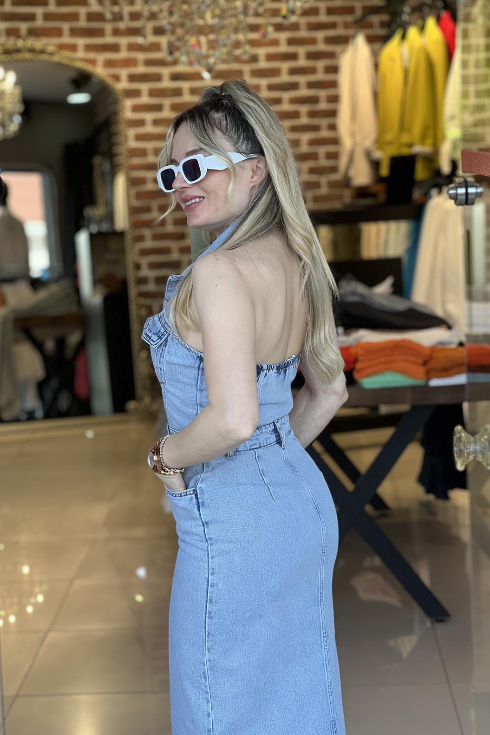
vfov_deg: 25.1
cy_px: 368
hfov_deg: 16.9
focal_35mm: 81
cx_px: 241
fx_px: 1653
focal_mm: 9
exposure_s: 1/100
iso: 50
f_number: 2.8
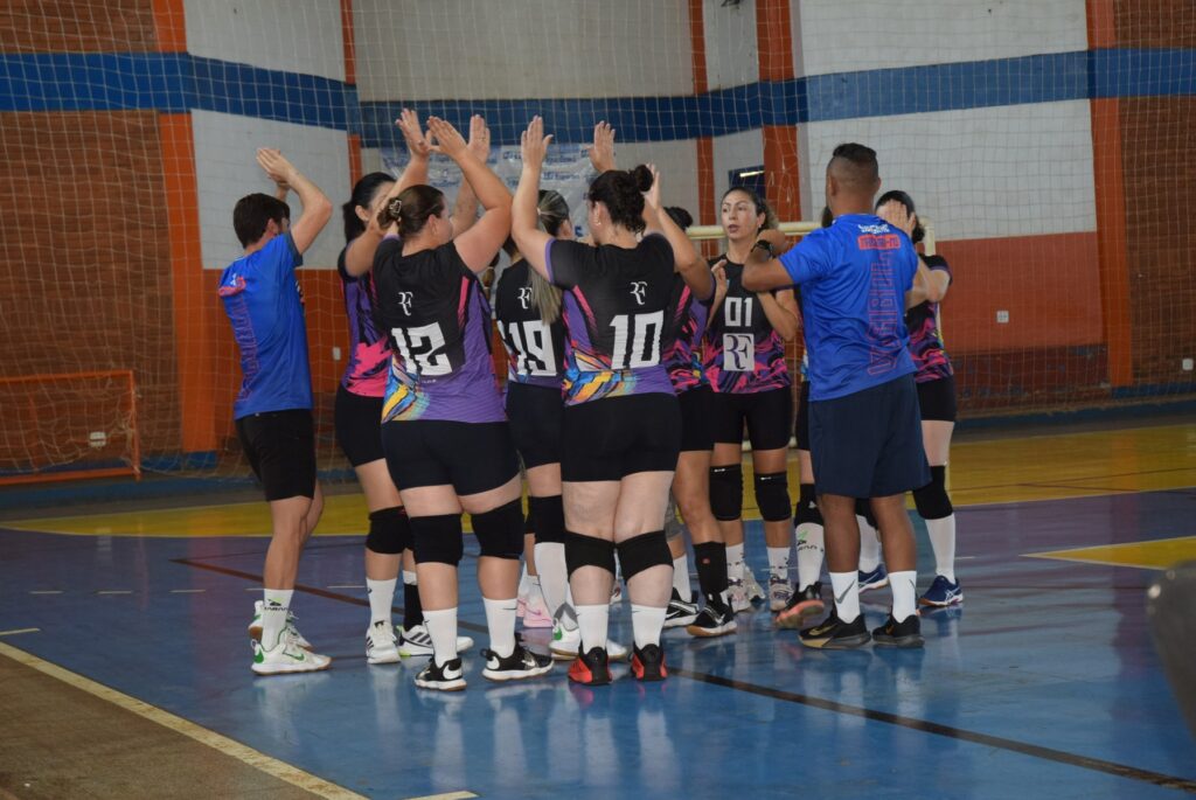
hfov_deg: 27.0
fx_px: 2494
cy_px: 400
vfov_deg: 18.2
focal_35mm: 75
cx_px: 598
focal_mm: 50
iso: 1250
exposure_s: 1/60
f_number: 4.5
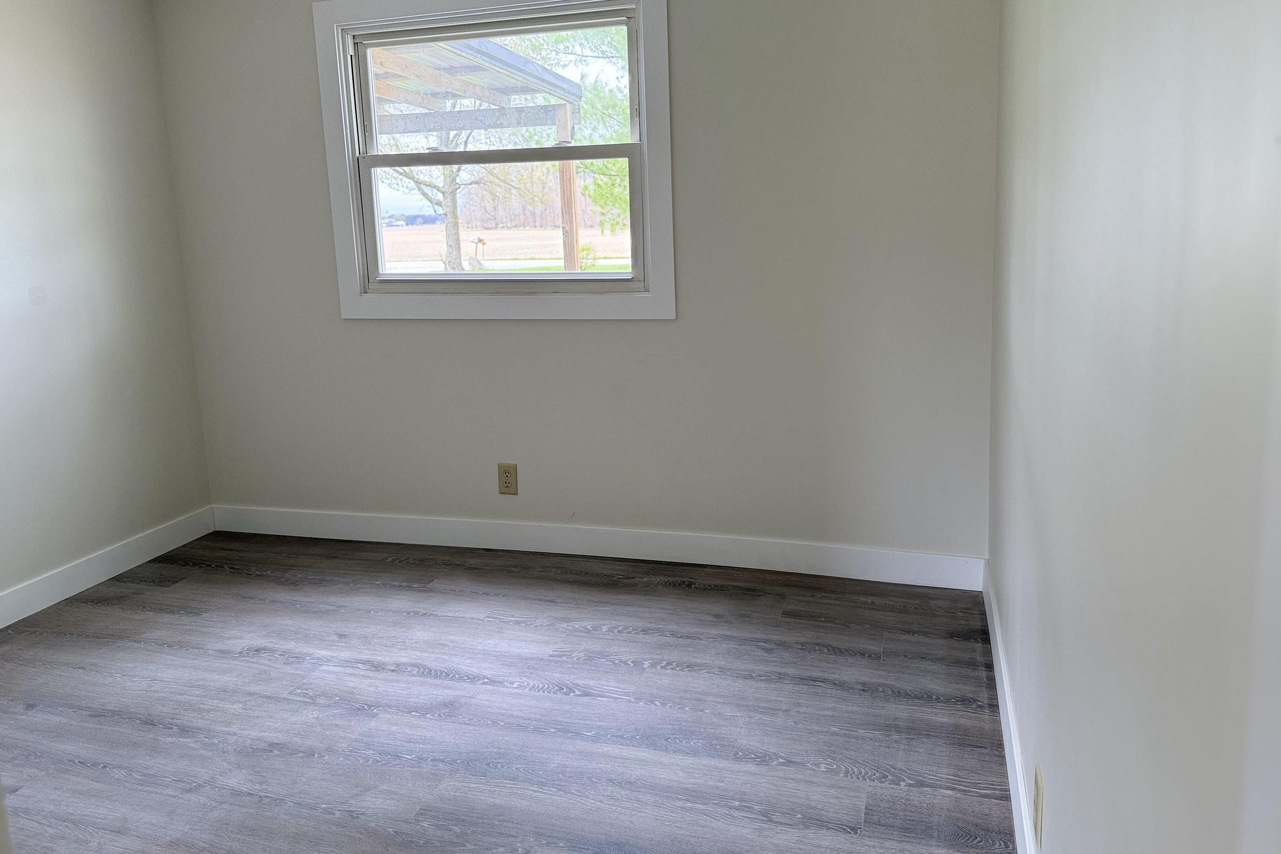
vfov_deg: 49.4
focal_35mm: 26
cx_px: 635
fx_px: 925
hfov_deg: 69.4
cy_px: 371
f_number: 1.78
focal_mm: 6.76
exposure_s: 1/231
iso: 125
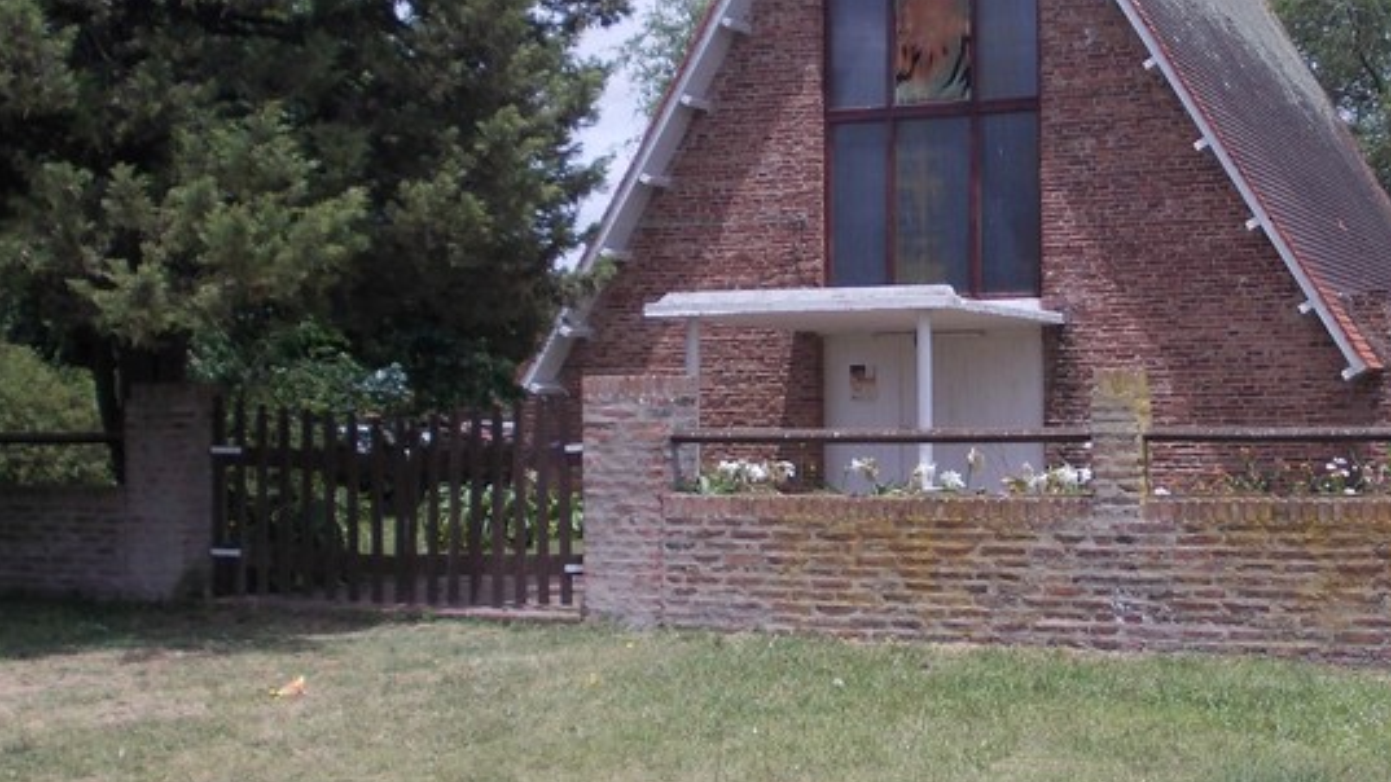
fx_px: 2176
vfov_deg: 20.4
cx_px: 930
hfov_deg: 35.1
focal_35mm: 59
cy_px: 313
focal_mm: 5.3
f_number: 6.2
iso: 80
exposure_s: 1/320
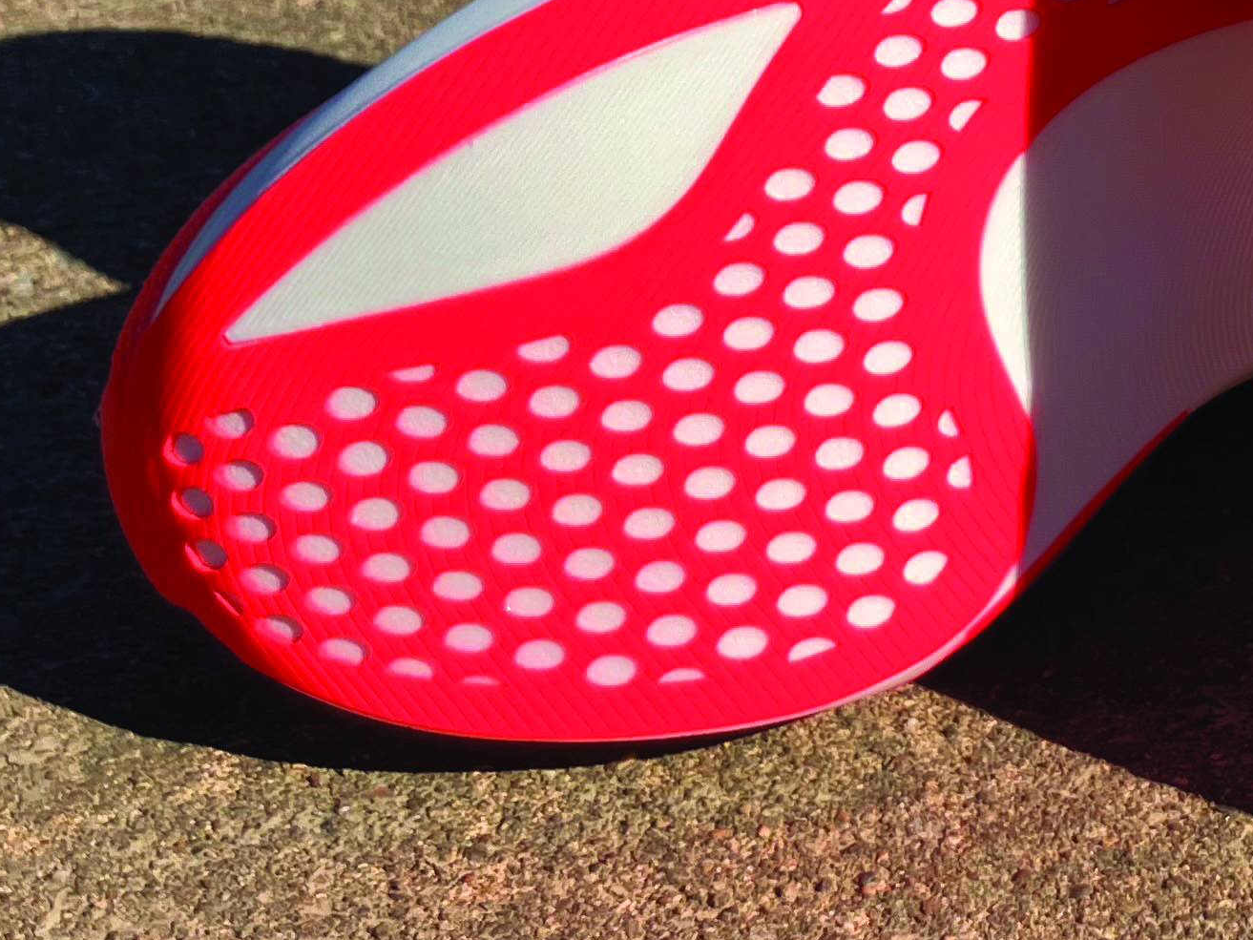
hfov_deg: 21.7
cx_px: 1320
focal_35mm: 86
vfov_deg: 16.9
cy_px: 80
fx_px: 3113
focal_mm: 3.99
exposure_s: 1/1946
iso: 32
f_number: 1.8
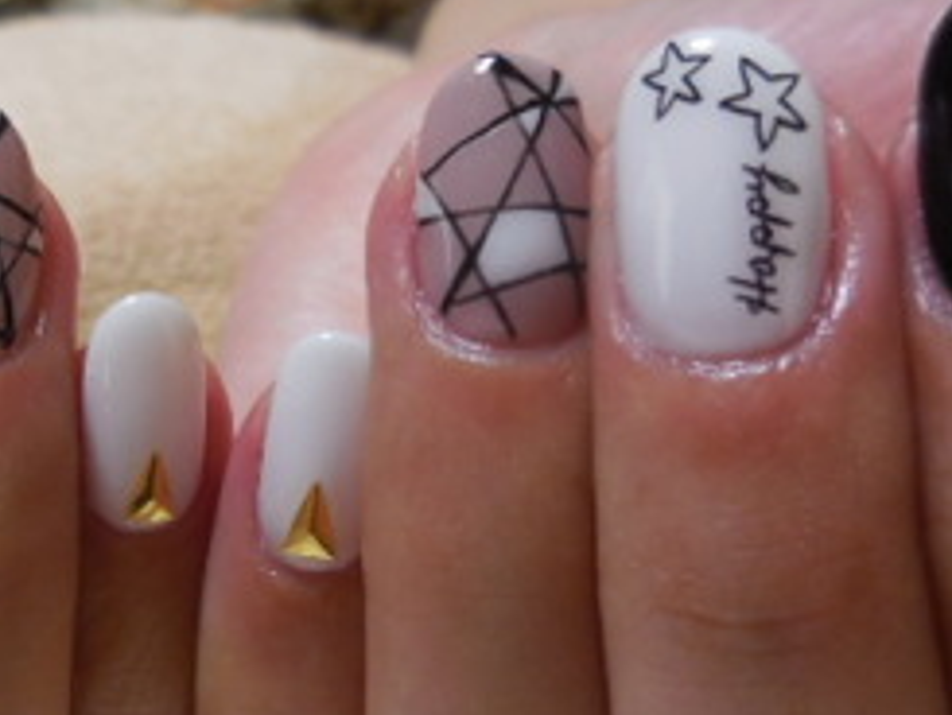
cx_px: 221
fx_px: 1403
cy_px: 426
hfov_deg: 36.5
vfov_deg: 28.5
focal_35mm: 51
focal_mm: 4.5
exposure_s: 1/30
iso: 180
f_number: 3.3
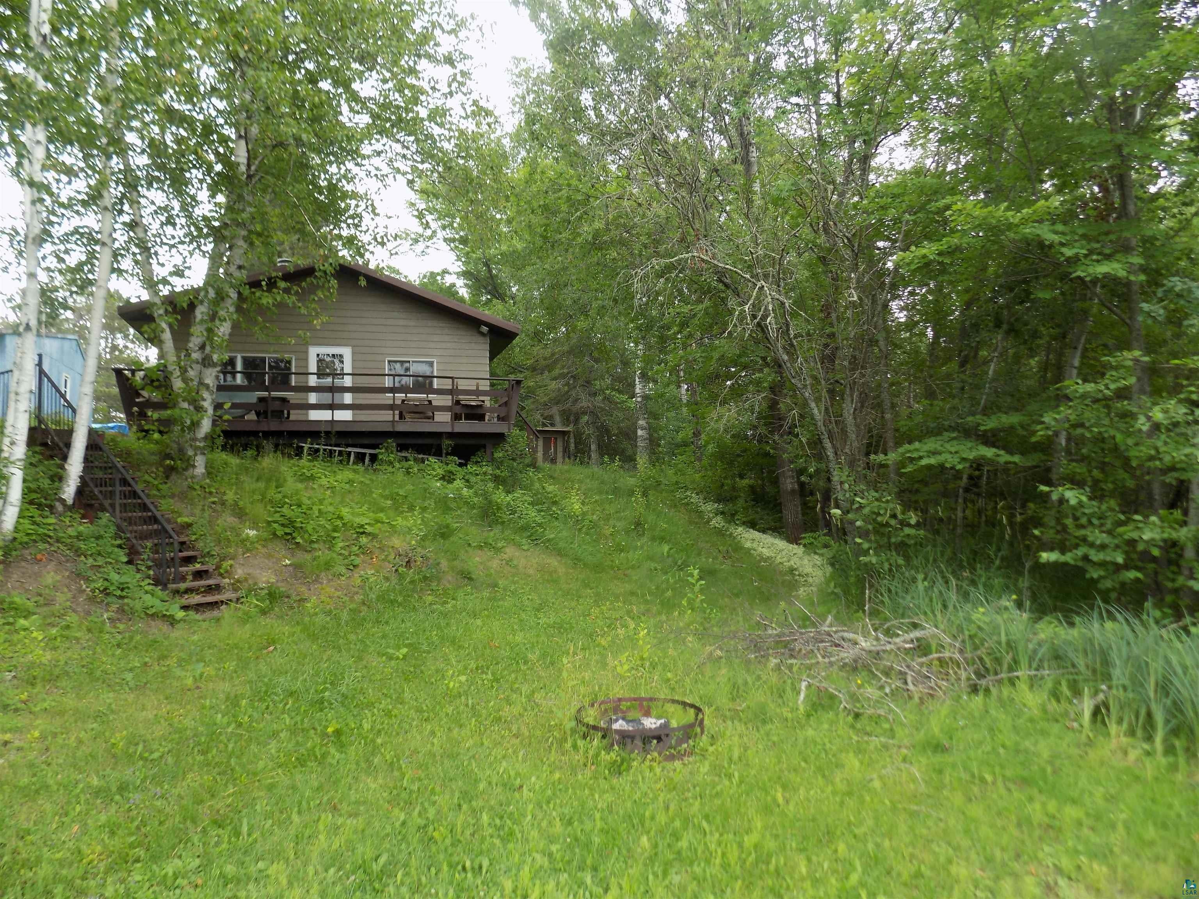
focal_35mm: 23
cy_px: 450
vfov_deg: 58.9
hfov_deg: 73.9
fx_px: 797
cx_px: 600
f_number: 3.1
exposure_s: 1/60
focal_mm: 4
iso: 80
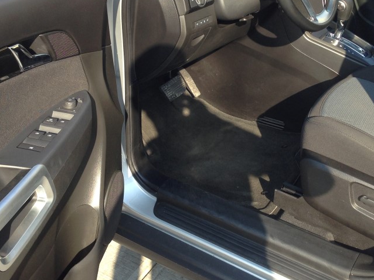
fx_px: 572
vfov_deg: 27.4
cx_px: 206
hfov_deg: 36.2
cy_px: 95
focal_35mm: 53
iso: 50
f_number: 2.4
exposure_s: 1/274
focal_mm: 4.12
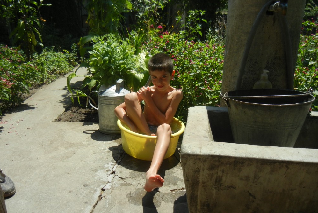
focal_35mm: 32
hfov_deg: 58.7
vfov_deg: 41.1
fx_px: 283
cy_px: 121
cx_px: 156
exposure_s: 1/350
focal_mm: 5.4
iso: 160
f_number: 7
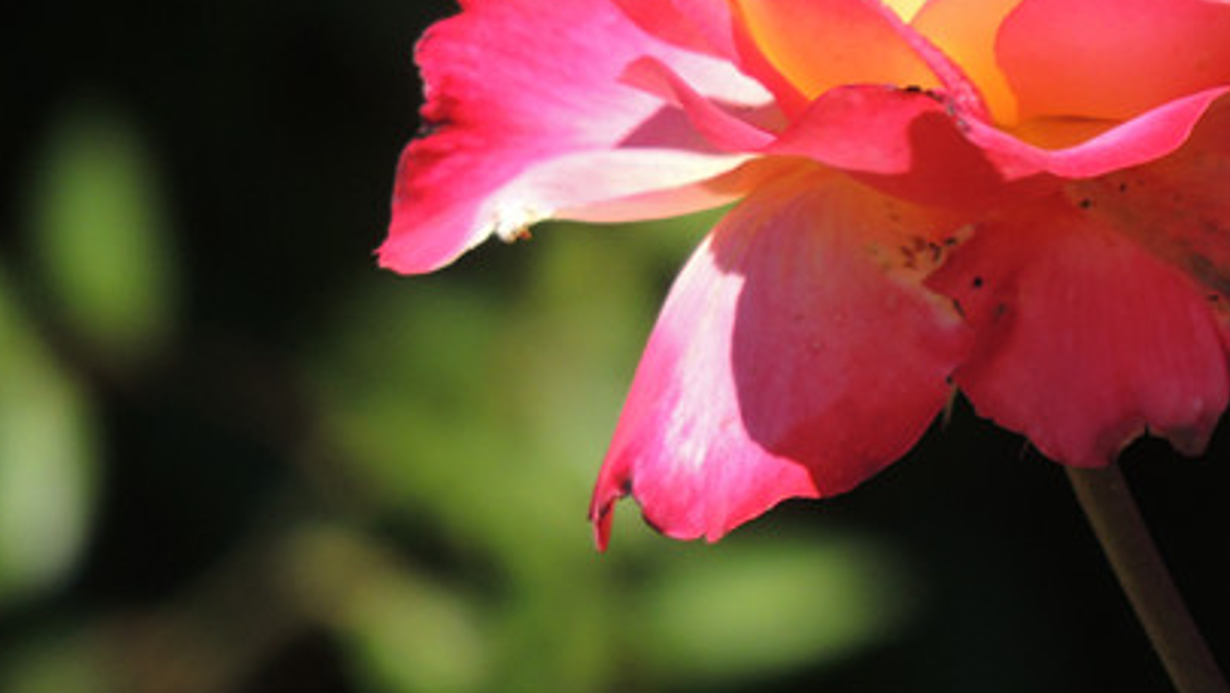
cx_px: 1121
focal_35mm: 2151
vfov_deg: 0.6
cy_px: 40
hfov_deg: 1.0
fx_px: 70168
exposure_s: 1/500
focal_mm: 180
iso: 125
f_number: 5.9
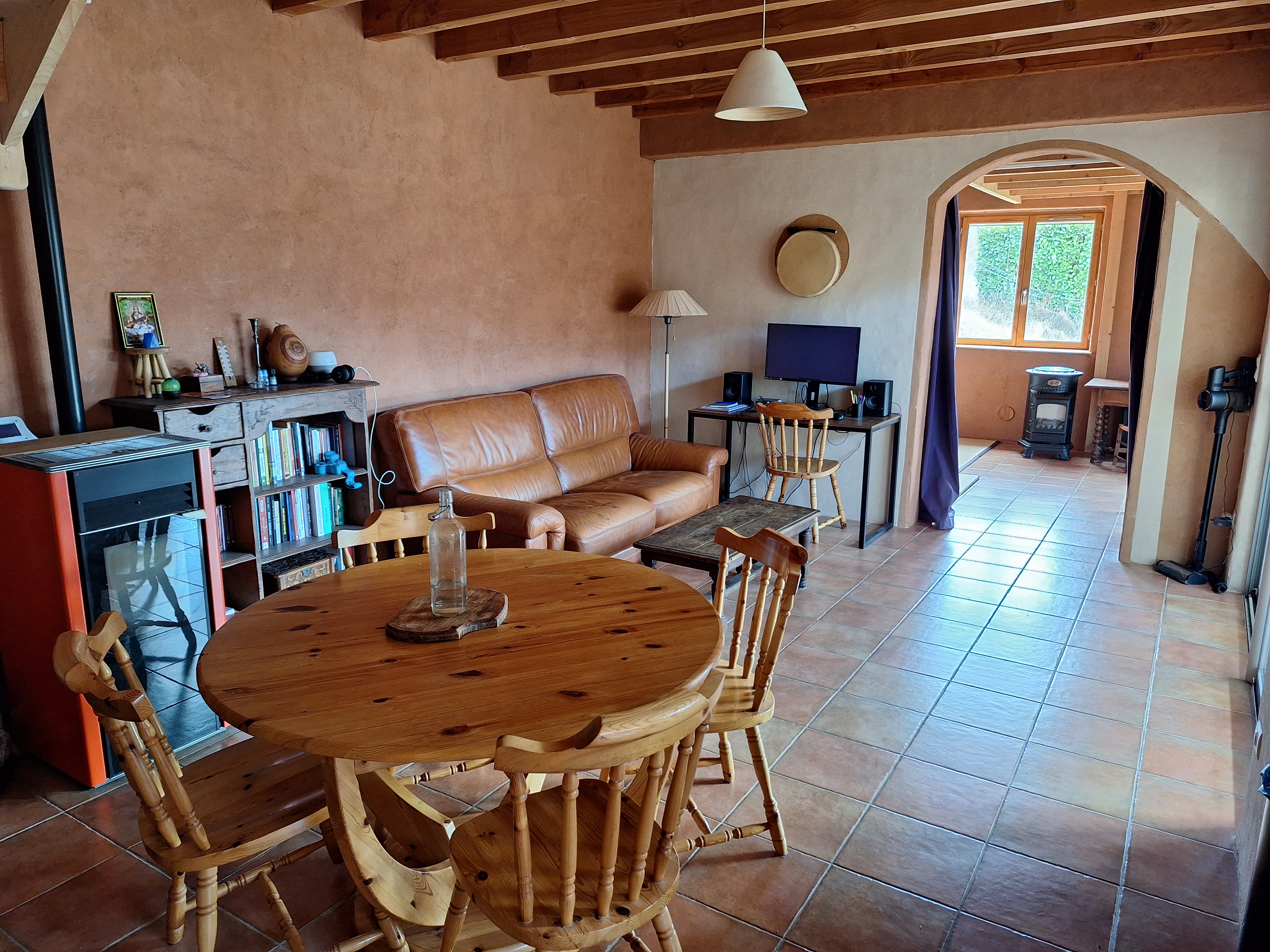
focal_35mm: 23
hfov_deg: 73.9
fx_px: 844
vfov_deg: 58.9
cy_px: 476
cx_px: 635
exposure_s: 1/50
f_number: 1.8
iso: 250
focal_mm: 5.54
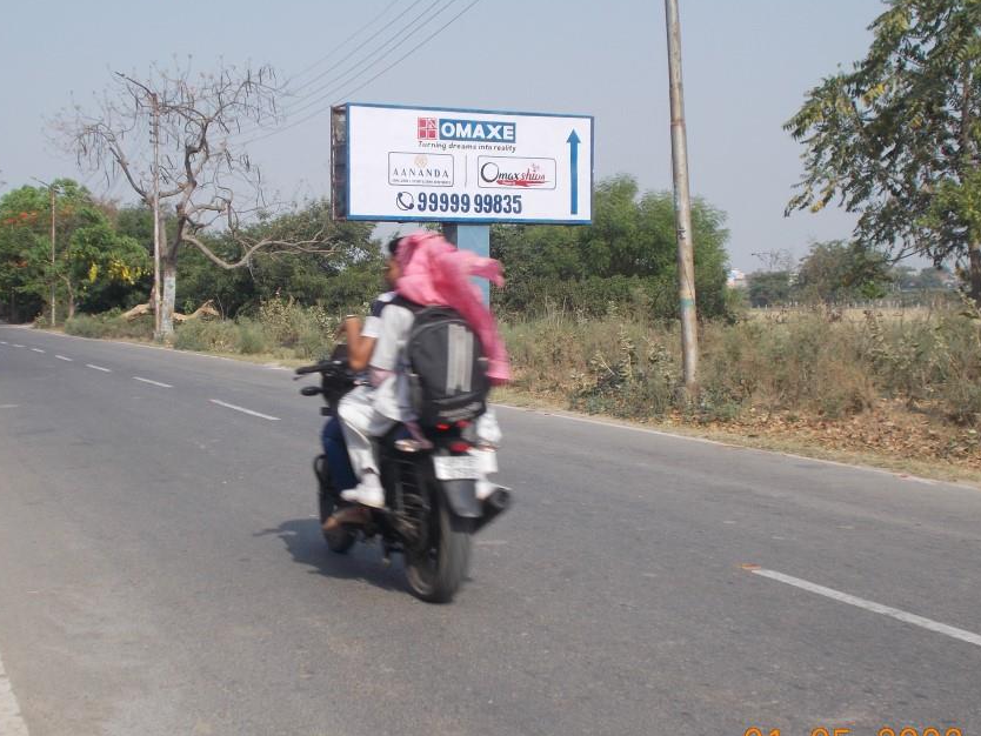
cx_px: 422
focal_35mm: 54
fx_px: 1531
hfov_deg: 35.5
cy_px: 399
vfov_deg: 27.0
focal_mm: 7.9
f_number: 10.6
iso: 80
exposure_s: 1/100
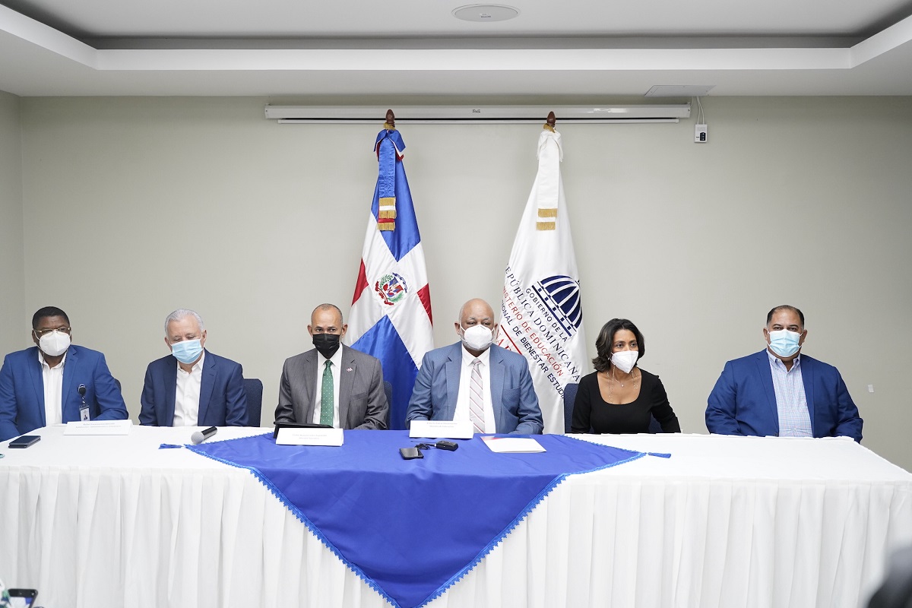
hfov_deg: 53.1
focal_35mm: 36
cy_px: 304
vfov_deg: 36.9
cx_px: 456
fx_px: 912
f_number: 2.8
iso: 2500
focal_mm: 36
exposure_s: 1/500
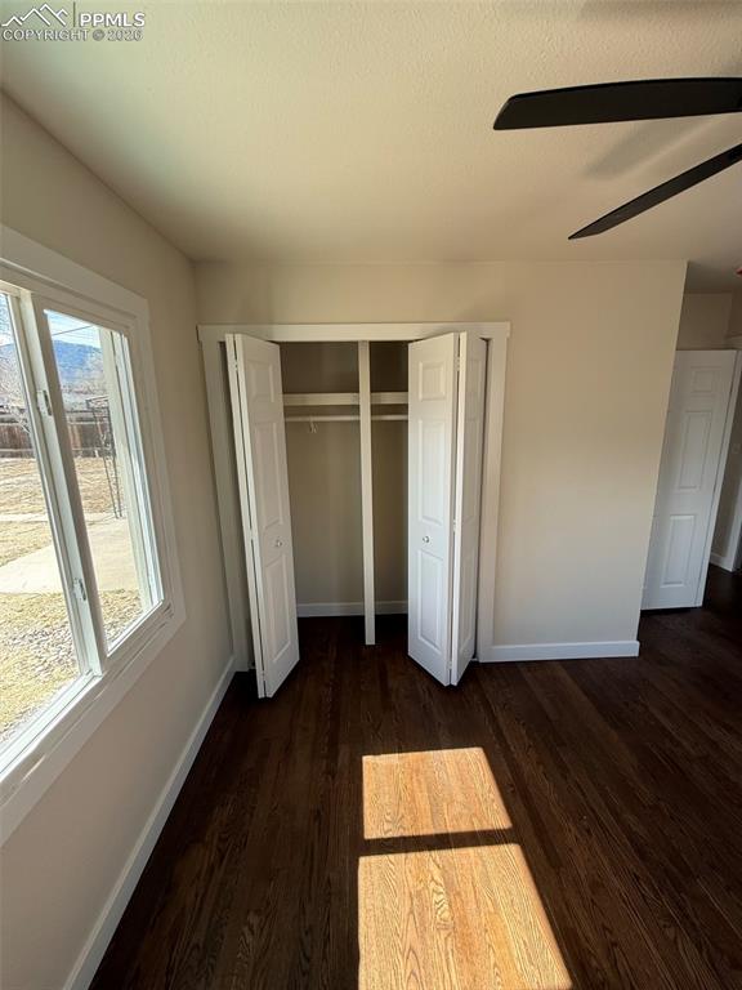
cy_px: 495
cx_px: 371
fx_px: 400
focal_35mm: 14
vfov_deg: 102.1
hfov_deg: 85.7
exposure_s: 1/99
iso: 80
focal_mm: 2.22
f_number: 2.2
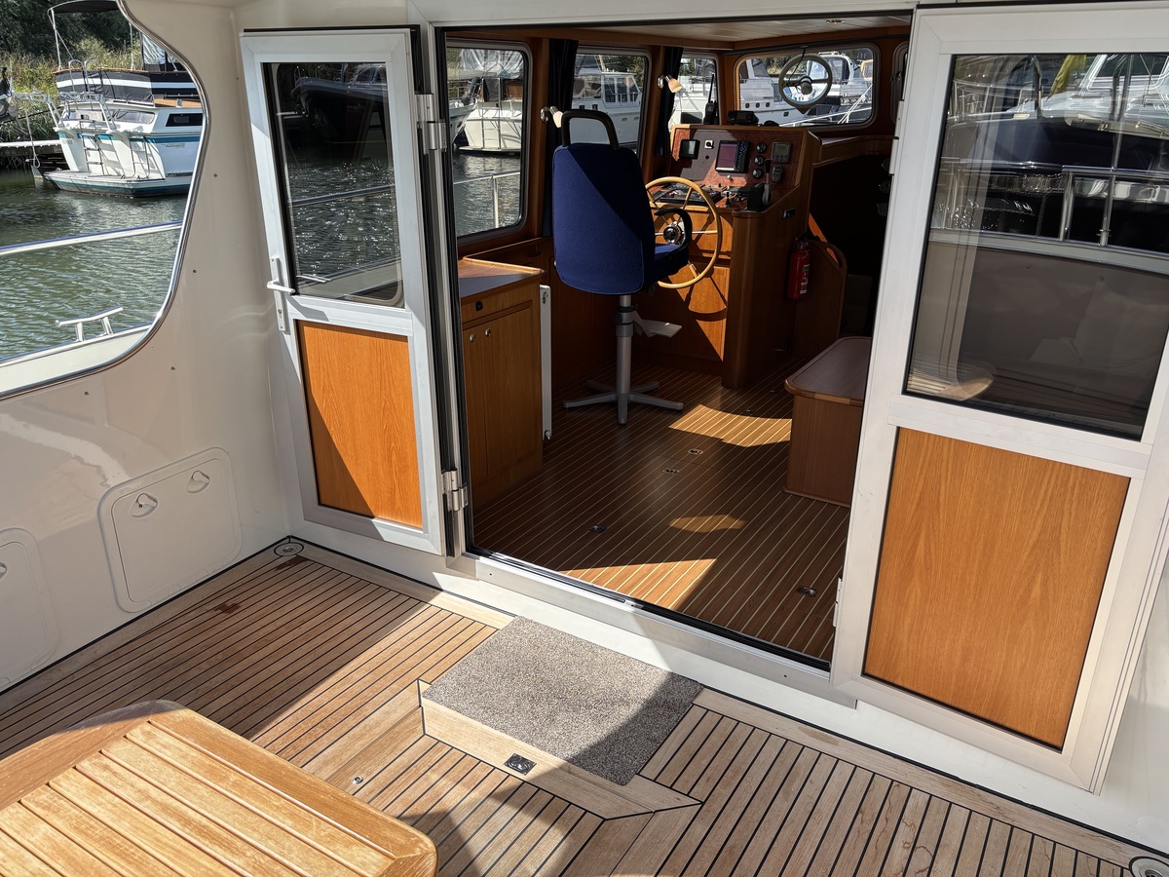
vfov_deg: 53.1
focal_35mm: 26
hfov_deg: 67.3
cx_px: 584
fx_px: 878
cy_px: 438
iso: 50
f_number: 1.6
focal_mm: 5.96
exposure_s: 1/1279
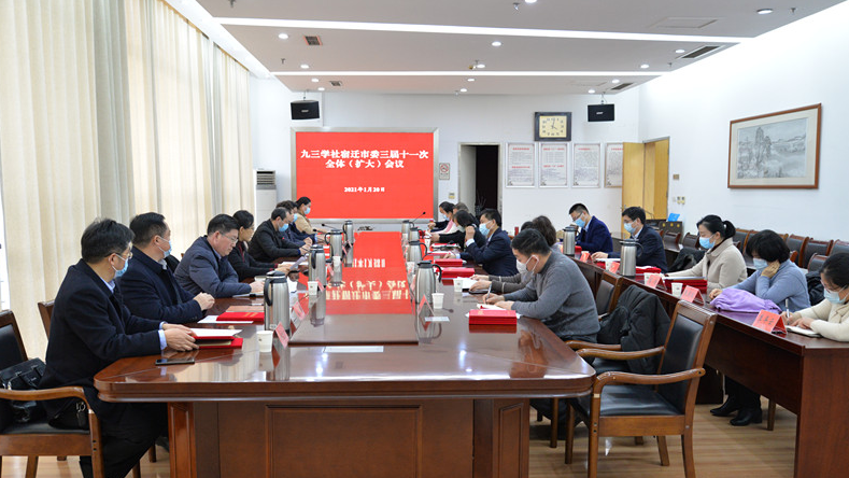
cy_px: 268
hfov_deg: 58.0
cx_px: 426
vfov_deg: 34.6
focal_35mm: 34
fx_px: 765
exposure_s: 1/125
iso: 2200
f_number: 5
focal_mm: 32
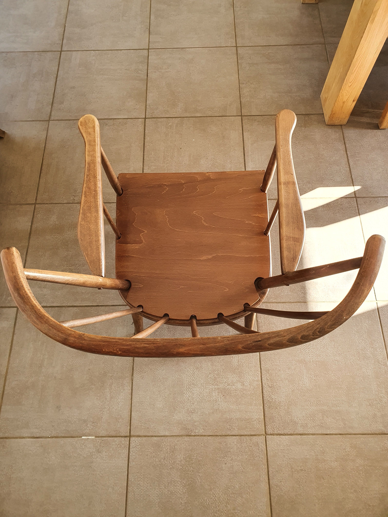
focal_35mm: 26
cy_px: 258
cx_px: 194
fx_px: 389
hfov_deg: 53.1
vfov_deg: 67.3
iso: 125
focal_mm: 4.32
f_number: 2.4
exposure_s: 1/100
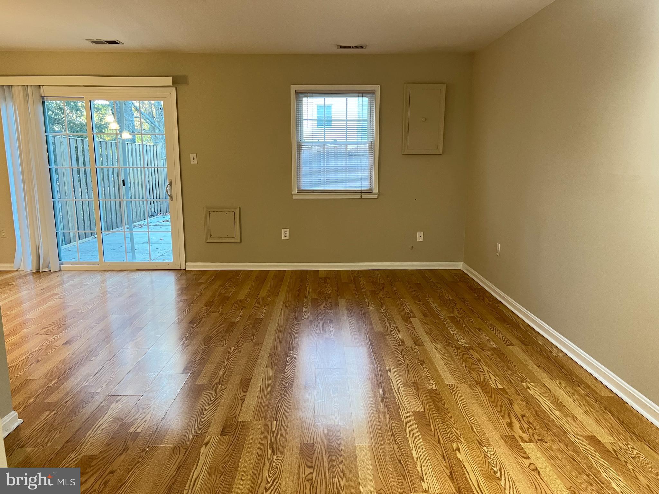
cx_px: 330
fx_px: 495
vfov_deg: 53.1
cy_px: 247
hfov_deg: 67.3
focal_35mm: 26
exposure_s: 1/60
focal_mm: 5.7
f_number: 1.5
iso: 200
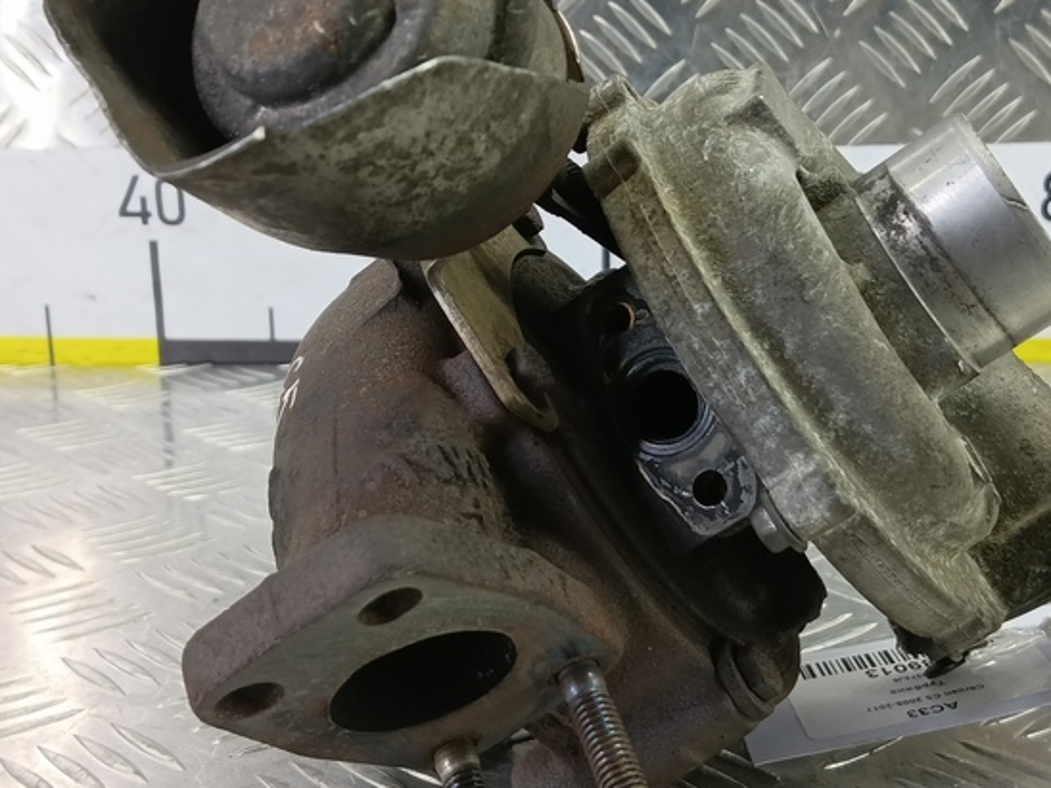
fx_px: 1306
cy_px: 347
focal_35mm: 43
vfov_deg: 33.6
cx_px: 572
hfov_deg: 43.8
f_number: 1.6
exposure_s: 1/50
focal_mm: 4.11
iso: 222
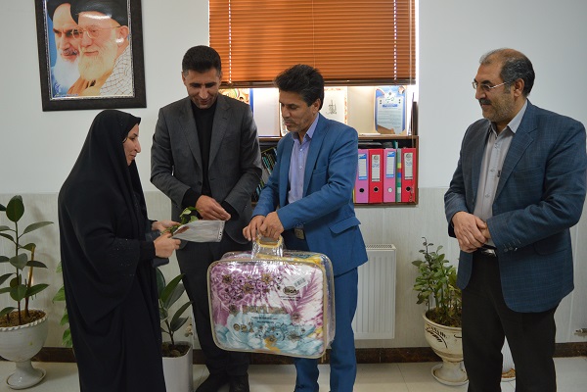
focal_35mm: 27
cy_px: 196
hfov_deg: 67.4
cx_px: 294
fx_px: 440
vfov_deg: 47.9
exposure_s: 1/60
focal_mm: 18
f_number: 3.5
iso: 800
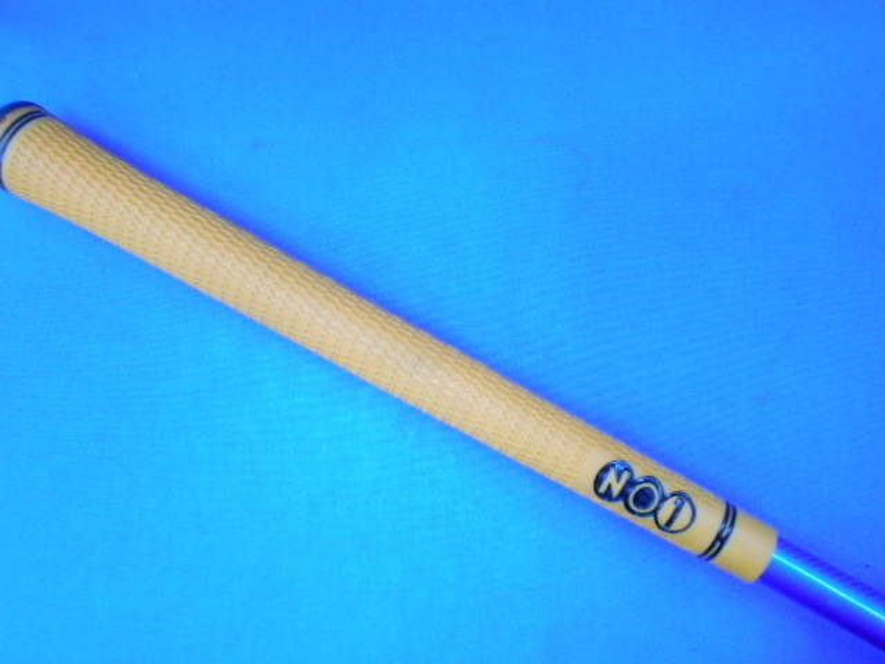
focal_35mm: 26
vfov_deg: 53.1
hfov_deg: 67.3
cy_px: 332
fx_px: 665
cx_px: 442
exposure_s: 1/30
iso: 400
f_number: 3.2
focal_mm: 4.6
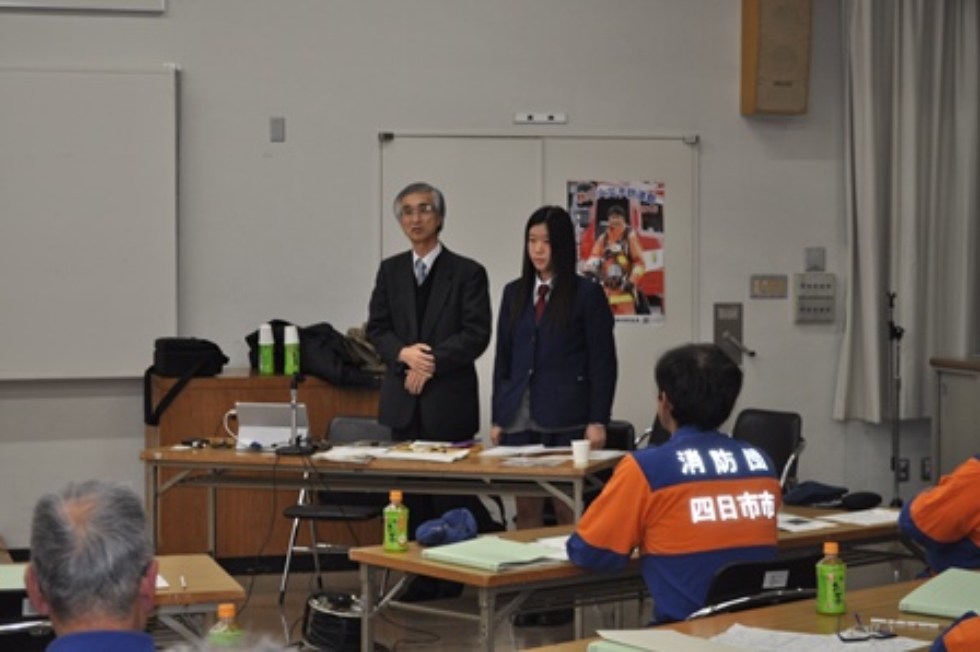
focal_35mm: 82
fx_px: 2244
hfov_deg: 24.6
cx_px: 490
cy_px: 326
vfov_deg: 16.5
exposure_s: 1/60
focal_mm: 55
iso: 500
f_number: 5.6
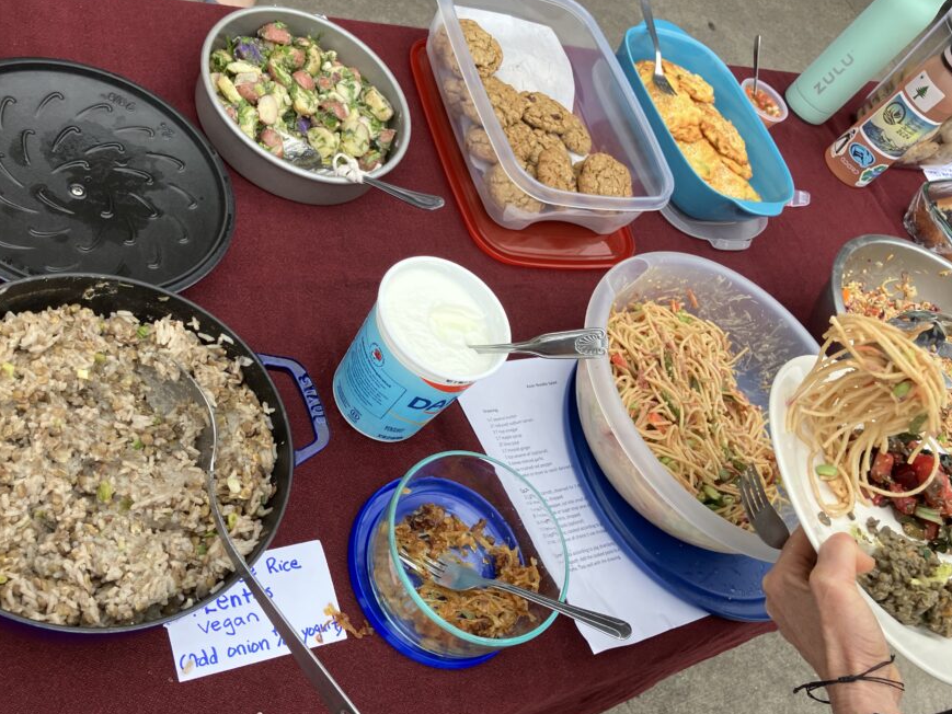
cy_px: 353
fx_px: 908
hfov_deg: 55.1
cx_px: 399
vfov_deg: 43.0
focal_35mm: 33
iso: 40
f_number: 1.8
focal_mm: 3.99
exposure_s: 1/121
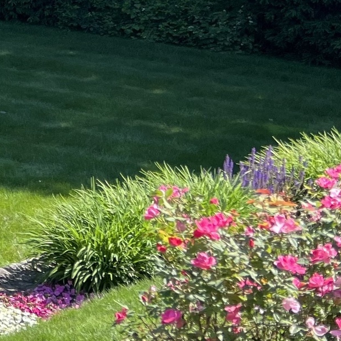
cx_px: -402
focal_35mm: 115
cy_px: -47
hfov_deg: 12.7
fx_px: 1282
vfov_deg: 14.7
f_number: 1.5
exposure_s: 1/769
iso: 50
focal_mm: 5.7
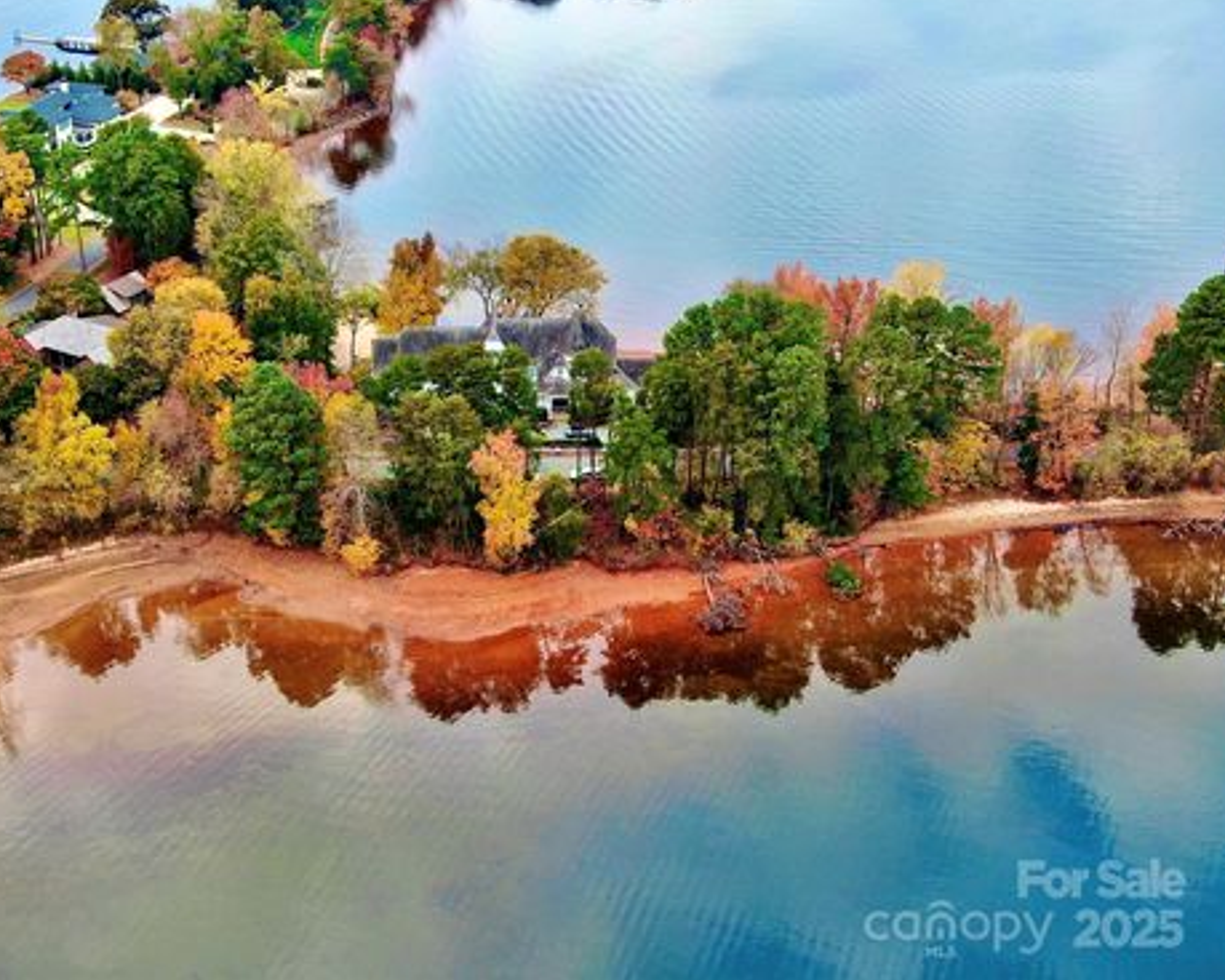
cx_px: 566
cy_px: 482
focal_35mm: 51
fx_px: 1849
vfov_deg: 29.7
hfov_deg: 36.6
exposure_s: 1/160
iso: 100
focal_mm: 8.6
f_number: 3.8
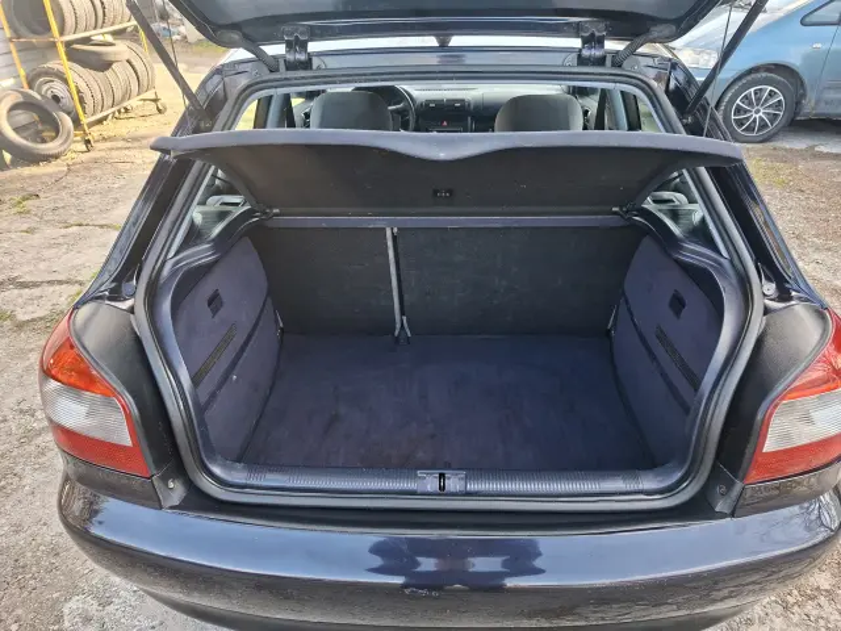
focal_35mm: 23
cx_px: 420
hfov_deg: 73.9
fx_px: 559
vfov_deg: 58.9
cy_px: 316
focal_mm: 5.54
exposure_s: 1/100
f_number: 1.8
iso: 50
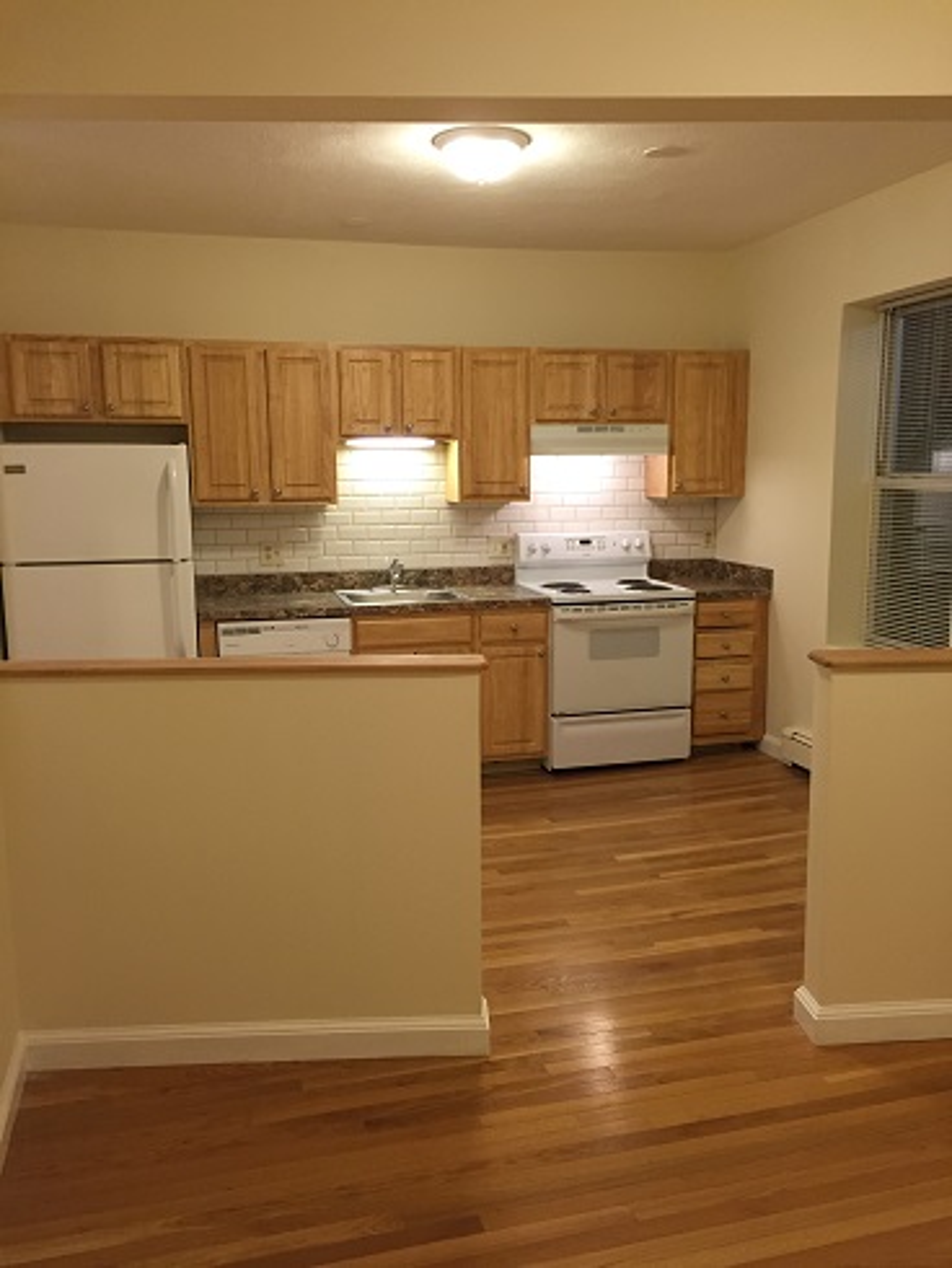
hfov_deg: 48.3
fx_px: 1062
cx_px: 476
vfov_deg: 61.6
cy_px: 634
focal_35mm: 29
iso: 125
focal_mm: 4.15
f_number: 2.2
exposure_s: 1/30
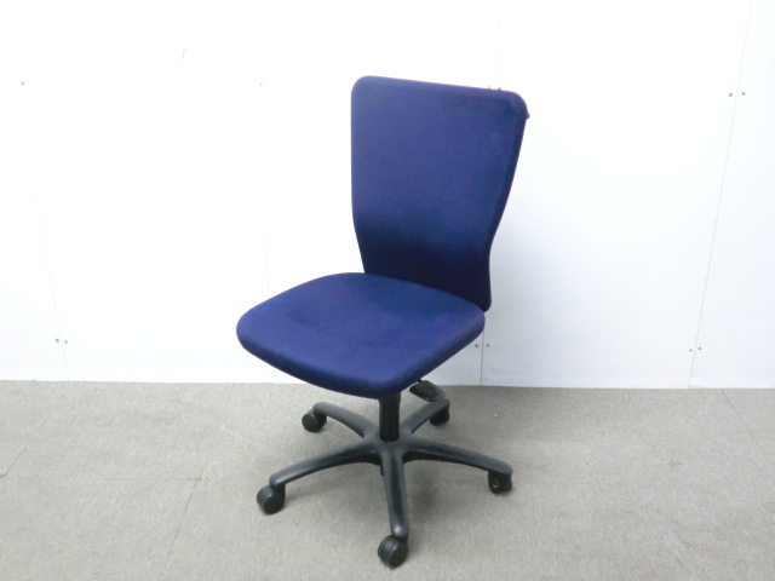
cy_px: 290
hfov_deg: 49.0
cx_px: 388
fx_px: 851
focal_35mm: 38
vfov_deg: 37.7
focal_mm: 6.9
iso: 800
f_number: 3.9
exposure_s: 1/20
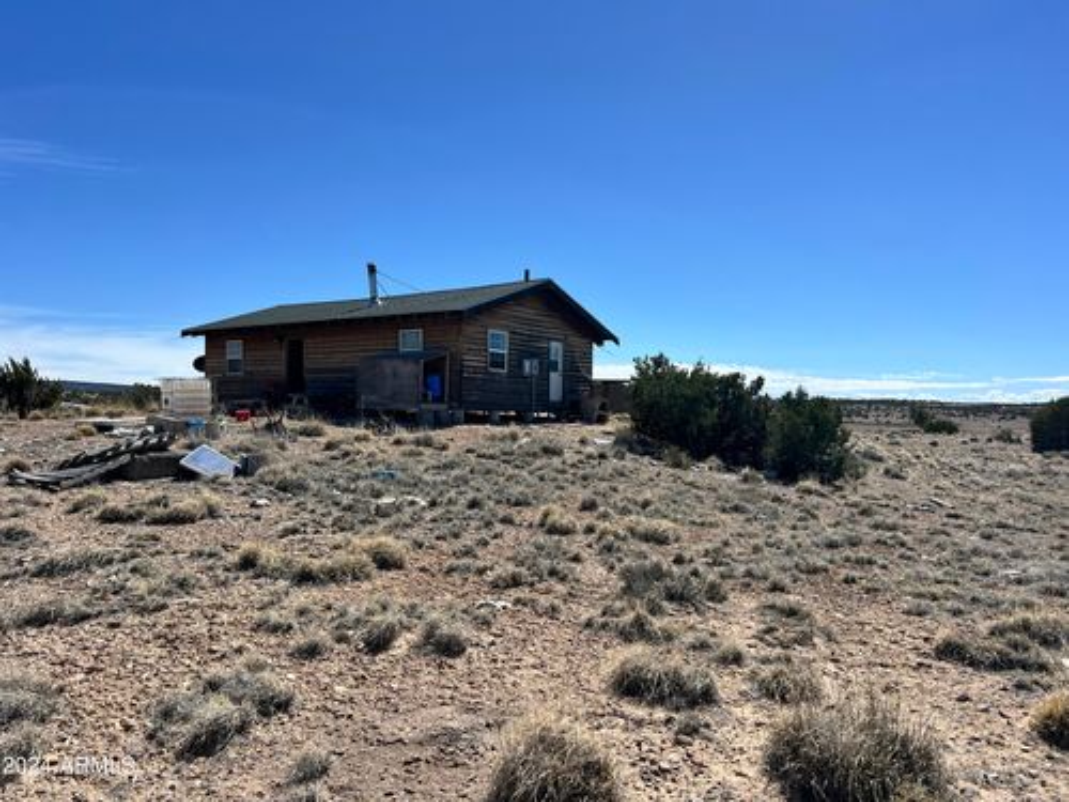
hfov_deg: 67.3
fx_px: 803
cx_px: 534
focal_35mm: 26
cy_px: 401
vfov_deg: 53.1
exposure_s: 1/6211
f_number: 1.5
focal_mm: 5.7
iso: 50
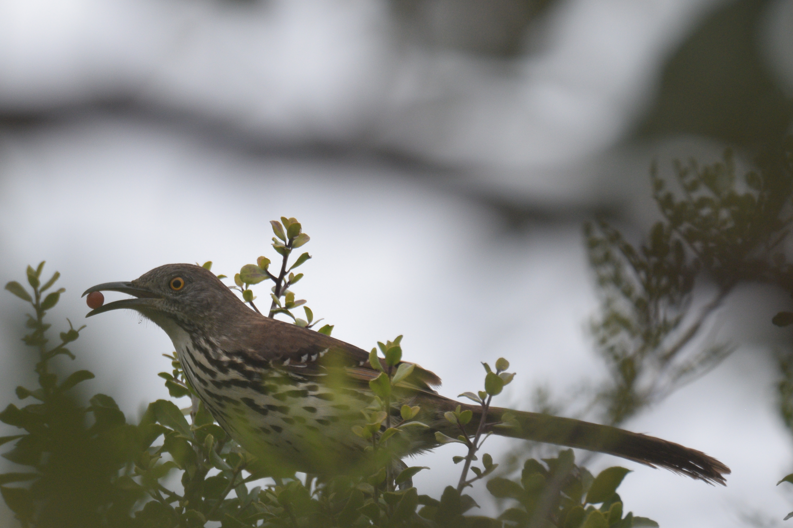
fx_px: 22709
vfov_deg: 1.3
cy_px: 310
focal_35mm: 1031
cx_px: 290
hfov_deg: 2.0
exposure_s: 1/200
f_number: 8
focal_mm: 400
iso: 400
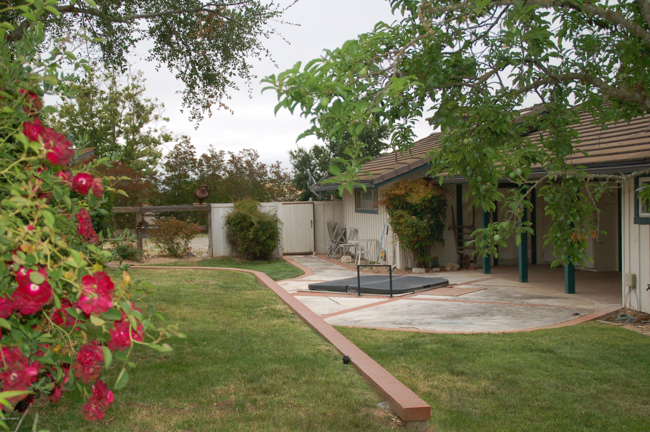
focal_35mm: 48
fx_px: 866
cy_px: 216
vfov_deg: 28.0
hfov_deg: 41.1
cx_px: 325
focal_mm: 32
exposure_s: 1/500
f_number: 5.6
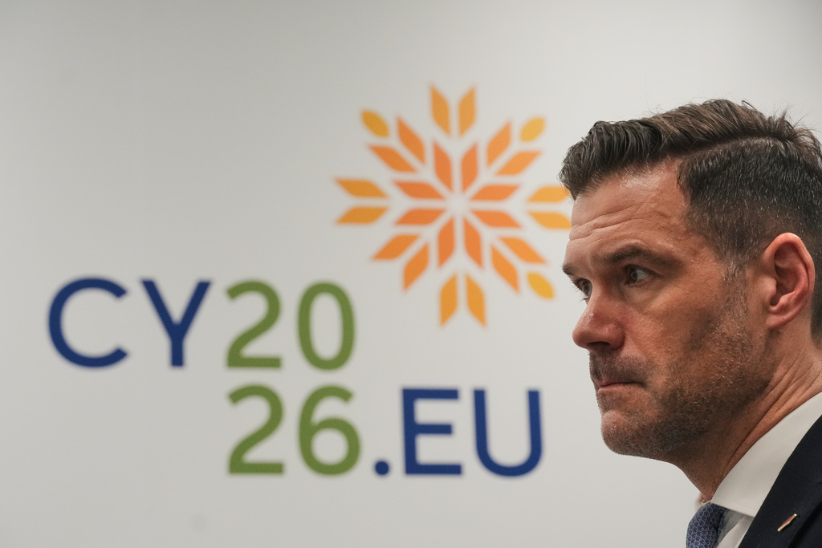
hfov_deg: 18.8
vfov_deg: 12.6
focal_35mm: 109
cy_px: 274
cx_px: 411
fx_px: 2489
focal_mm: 73
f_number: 7.1
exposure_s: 1/200
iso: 4000
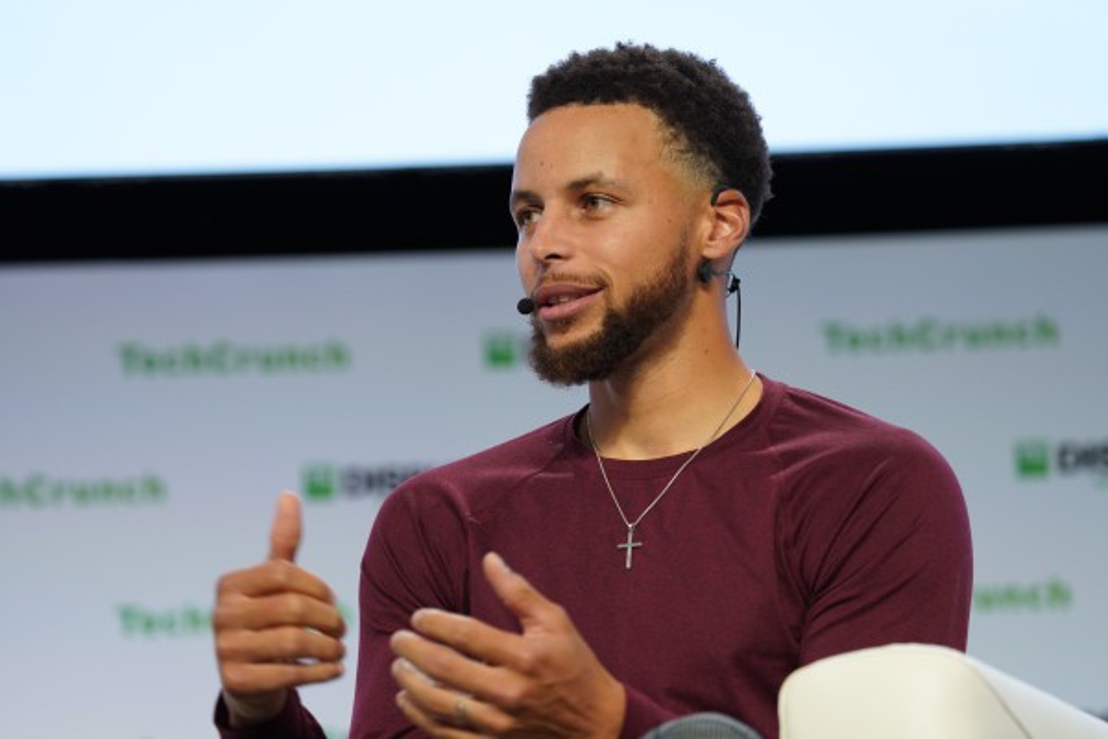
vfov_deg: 7.4
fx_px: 5693
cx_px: 554
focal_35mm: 185
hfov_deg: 11.1
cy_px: 370
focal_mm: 185
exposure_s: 1/320
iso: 1600
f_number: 5.6
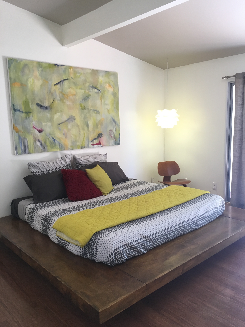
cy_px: 164
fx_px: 274
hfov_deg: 48.2
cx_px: 122
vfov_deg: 61.7
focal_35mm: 29
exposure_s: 1/30
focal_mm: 4.15
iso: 64
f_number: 2.2
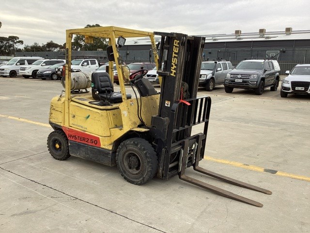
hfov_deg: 58.4
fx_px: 278
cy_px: 116
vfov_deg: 45.4
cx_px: 155
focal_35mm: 31
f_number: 2.4
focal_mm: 3.3
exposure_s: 1/180
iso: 25
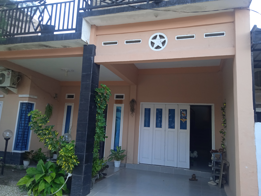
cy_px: 98
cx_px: 130
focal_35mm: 28
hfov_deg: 63.4
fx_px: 211
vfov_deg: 49.7
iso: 127
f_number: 2.2
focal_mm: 3.43
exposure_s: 1/100
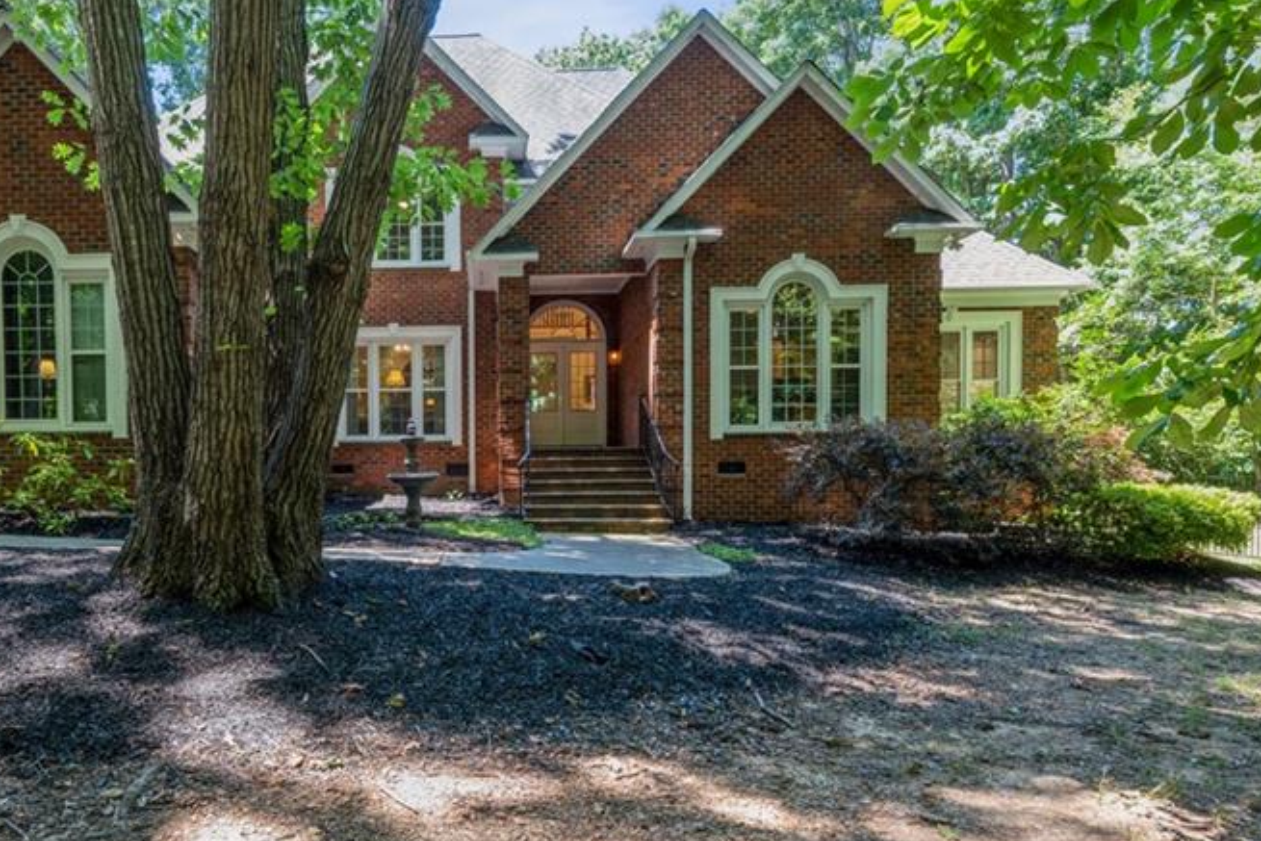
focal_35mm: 25
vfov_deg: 51.2
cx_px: 437
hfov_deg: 69.8
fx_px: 876
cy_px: 471
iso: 200
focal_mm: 16
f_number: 11
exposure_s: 1/13
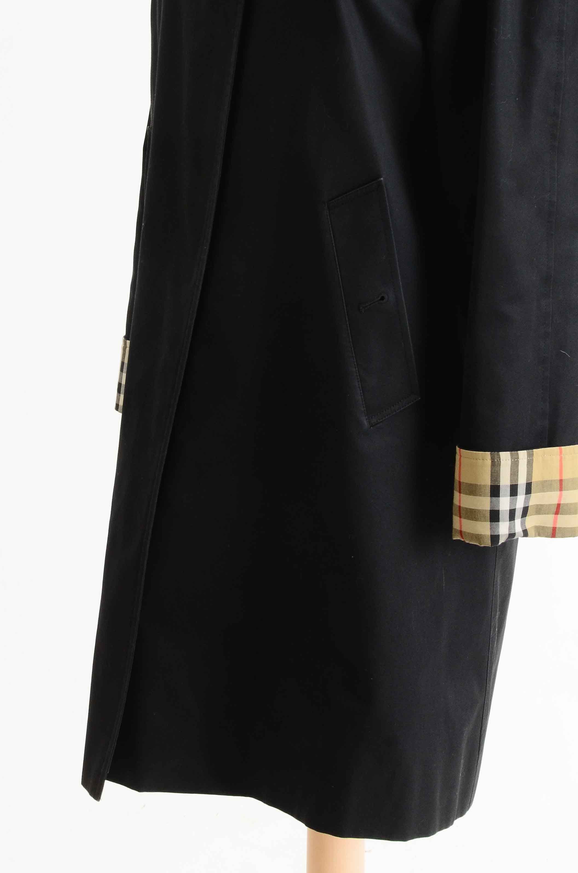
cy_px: 218
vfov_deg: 17.6
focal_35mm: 116
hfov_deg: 11.8
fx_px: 2806
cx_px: 337
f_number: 10
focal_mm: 50
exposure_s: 1/80
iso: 400
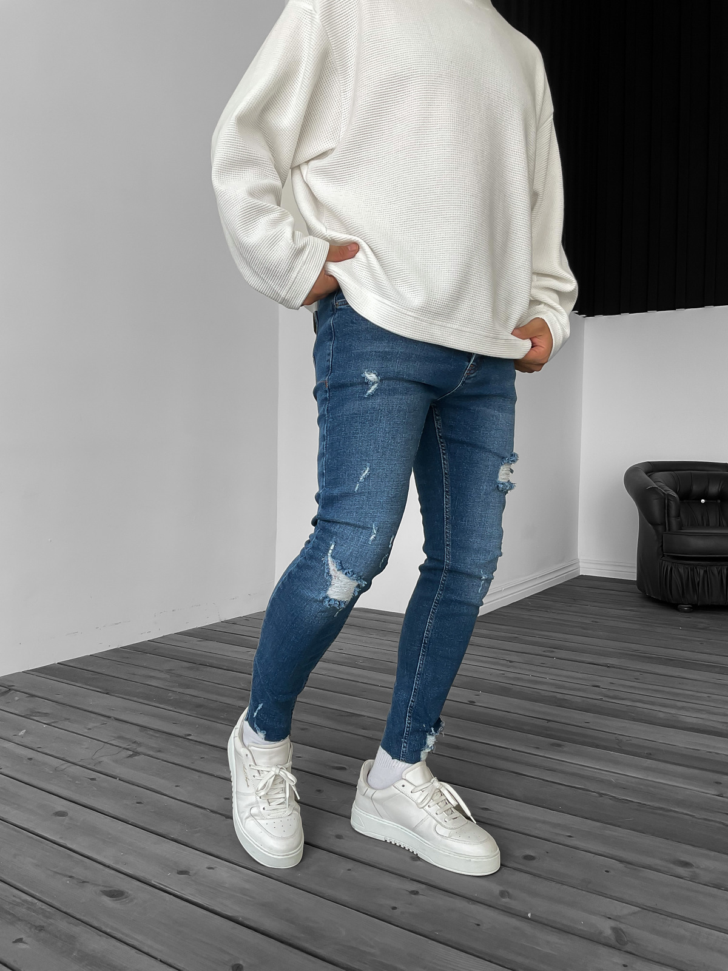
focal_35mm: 29
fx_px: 813
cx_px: 364
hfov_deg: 48.2
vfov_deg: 61.7
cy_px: 486
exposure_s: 1/120
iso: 20
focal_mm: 3
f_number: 1.8
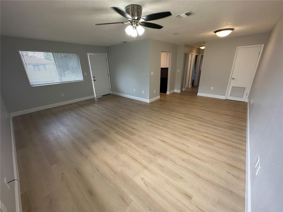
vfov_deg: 85.7
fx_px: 114
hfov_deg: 102.1
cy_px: 106
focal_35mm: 14
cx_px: 142
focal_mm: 2.22
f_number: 2.2
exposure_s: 1/120
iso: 200
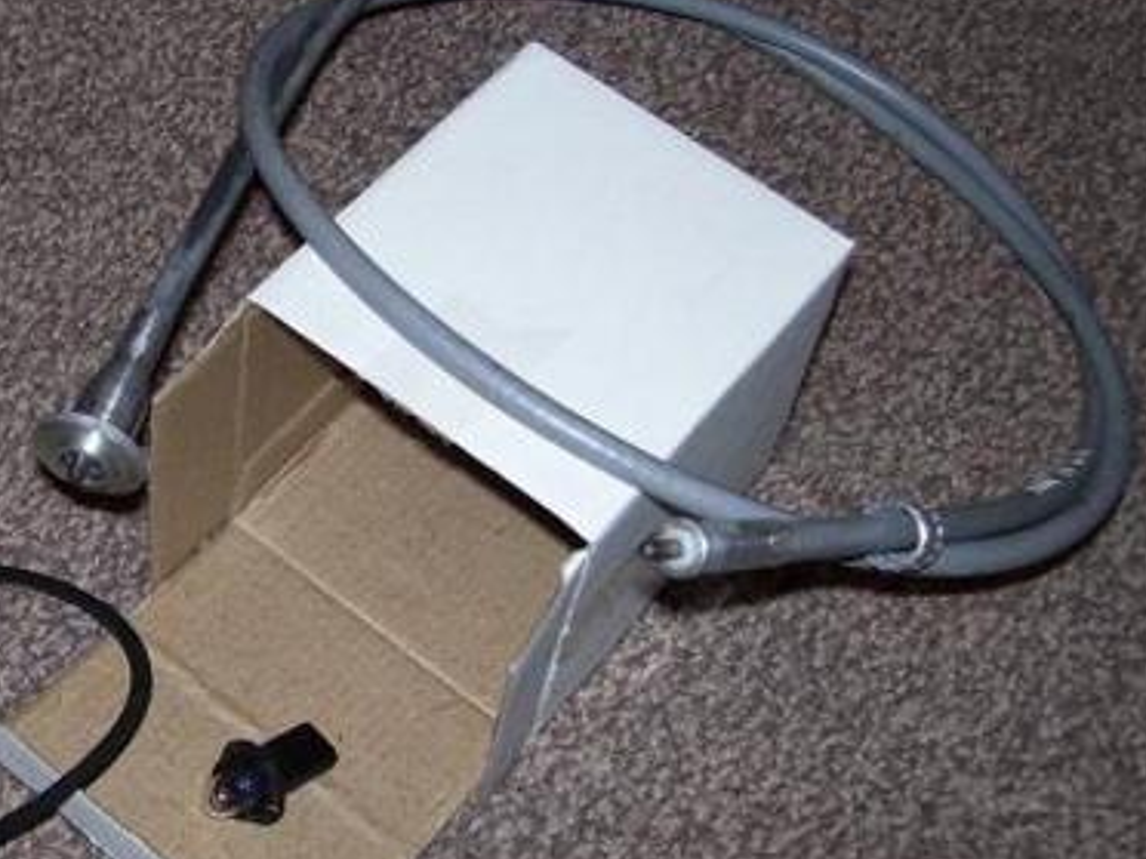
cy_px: 446
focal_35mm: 62
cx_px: 185
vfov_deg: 23.6
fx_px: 2053
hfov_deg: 30.2
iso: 80
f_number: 2.7
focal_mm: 6
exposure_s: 1/60
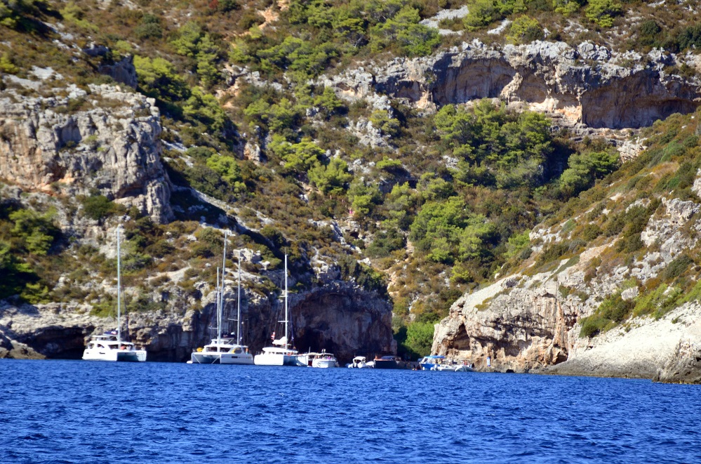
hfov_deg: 4.6
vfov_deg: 3.0
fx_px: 8742
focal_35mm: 450
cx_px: 350
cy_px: 232
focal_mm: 300
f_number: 5.6
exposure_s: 1/2000
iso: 640
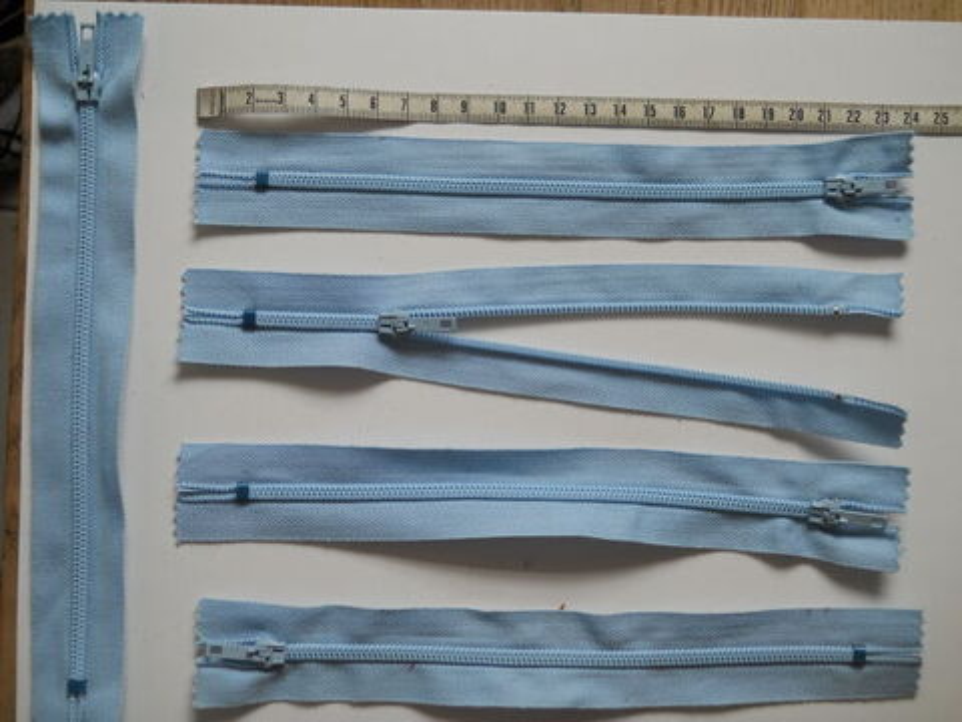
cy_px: 361
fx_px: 1139
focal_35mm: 41
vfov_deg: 35.1
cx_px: 481
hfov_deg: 45.8
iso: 80
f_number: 3.1
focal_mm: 6.72
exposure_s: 1/50
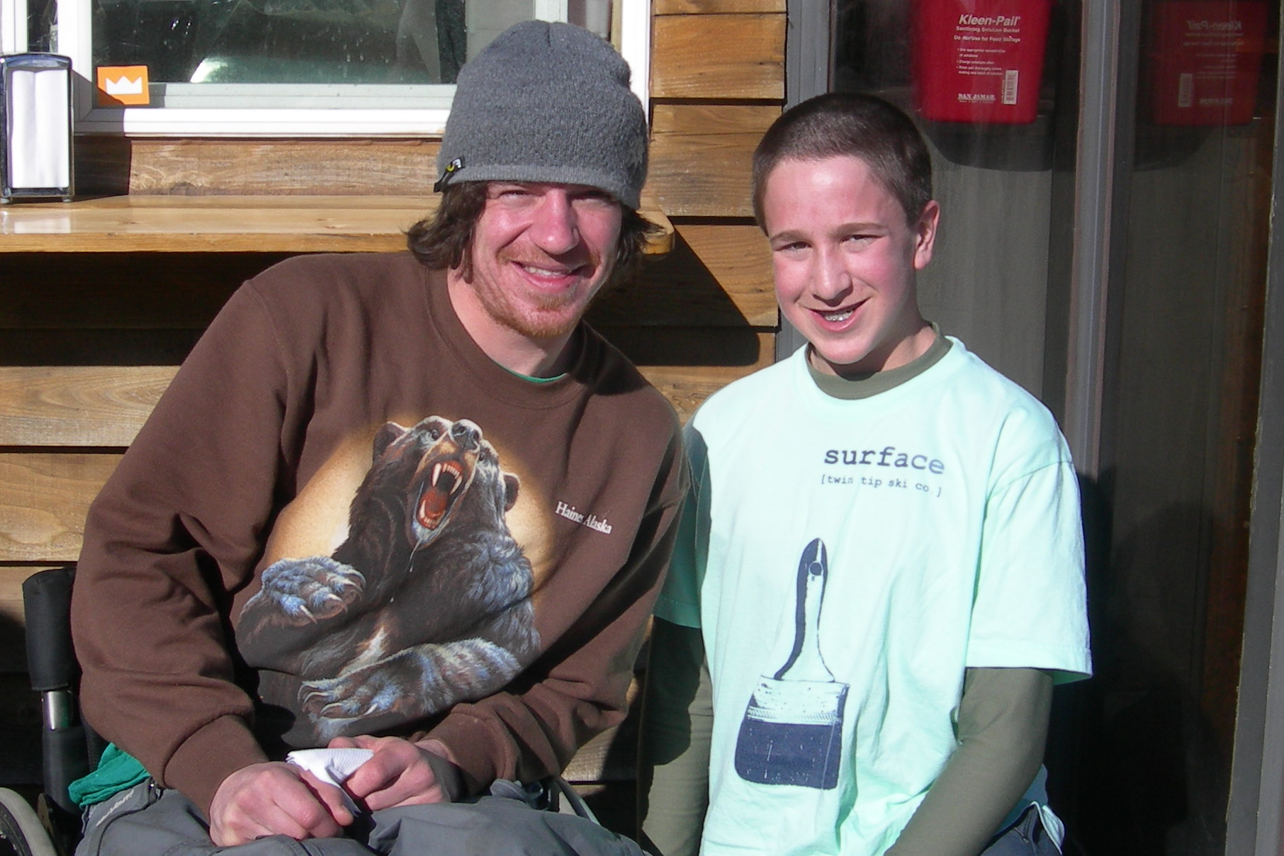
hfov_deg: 30.1
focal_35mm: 67
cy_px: 340
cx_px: 665
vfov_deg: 20.3
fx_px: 2389
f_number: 4.8
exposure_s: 1/665
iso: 50
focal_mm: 7.8
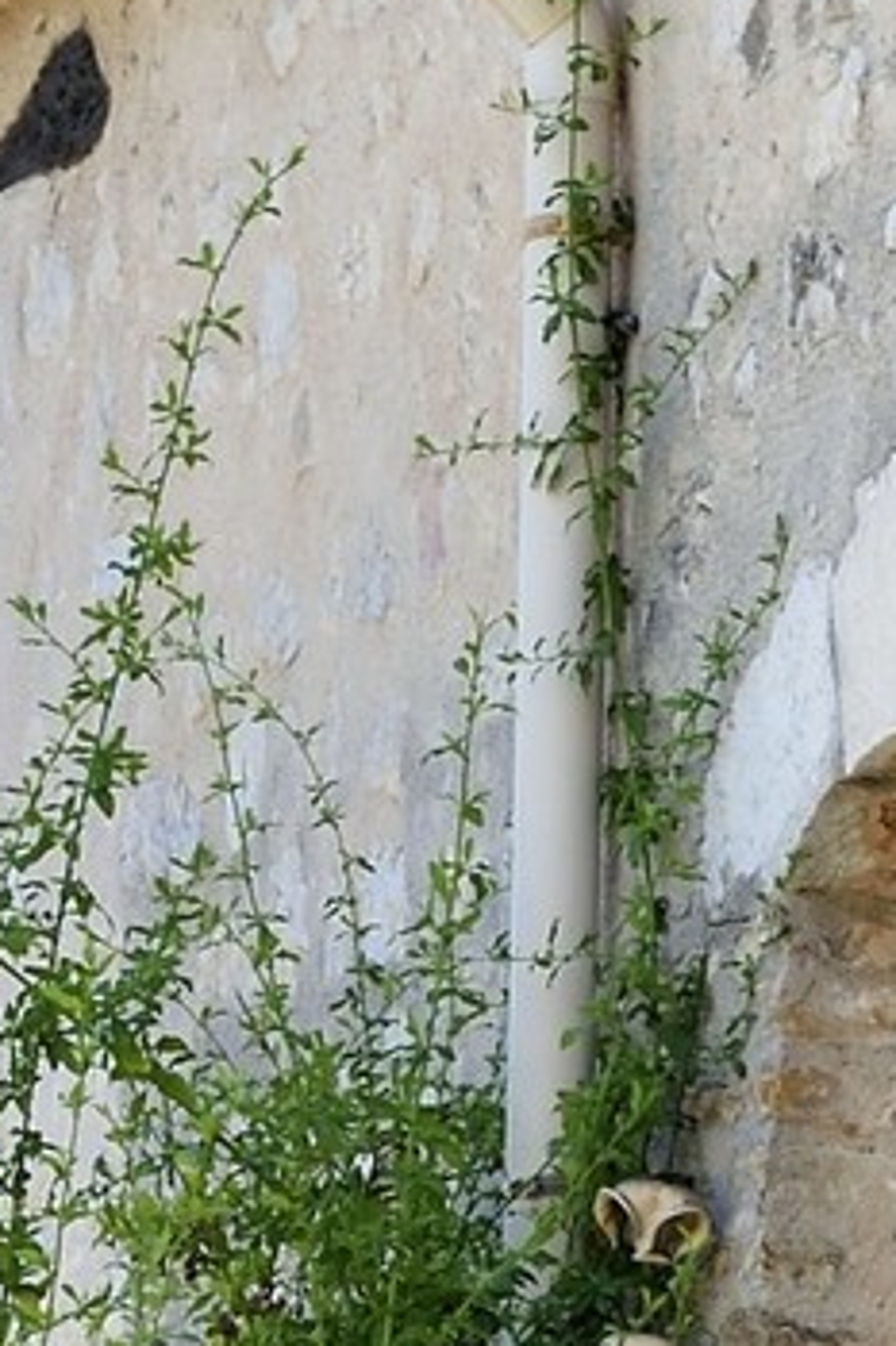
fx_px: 17936
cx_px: 627
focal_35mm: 480
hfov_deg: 2.9
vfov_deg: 4.2
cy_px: 4003
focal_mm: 70
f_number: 9
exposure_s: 1/80
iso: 200
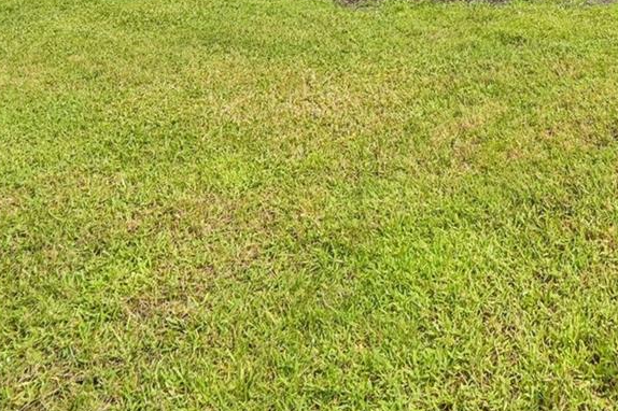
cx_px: 558
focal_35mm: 39
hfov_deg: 45.0
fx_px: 669
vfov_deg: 27.4
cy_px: -148
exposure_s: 1/1000
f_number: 8
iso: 400
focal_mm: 14
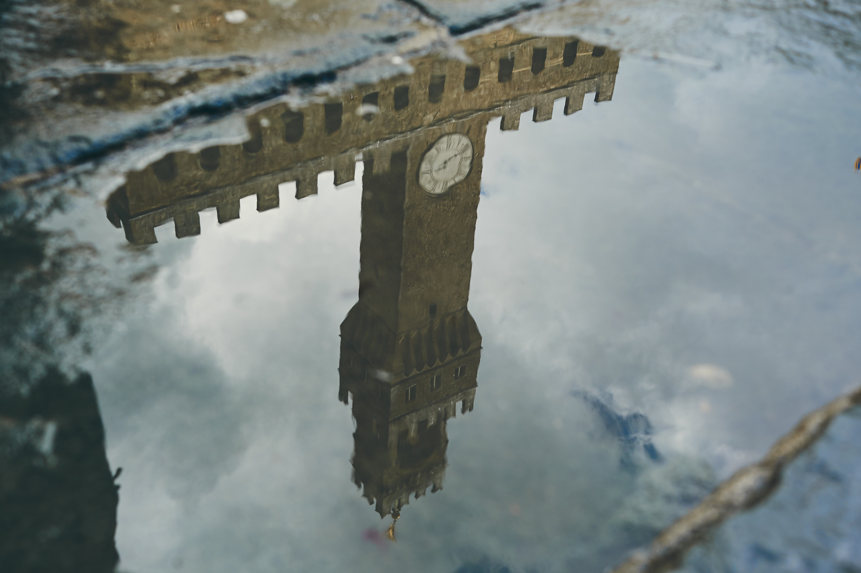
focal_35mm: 36
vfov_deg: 36.8
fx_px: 860
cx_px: 420
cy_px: 290
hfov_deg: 53.2
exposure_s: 1/250
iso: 100
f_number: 5
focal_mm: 35
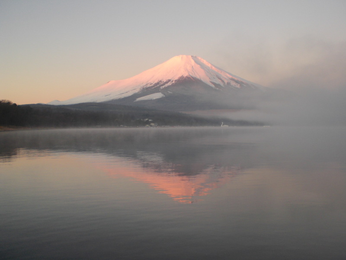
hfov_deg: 49.0
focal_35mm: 38
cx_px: 173
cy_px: 130
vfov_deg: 37.7
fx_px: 380
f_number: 3.1
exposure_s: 1/50
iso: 100
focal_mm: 6.3
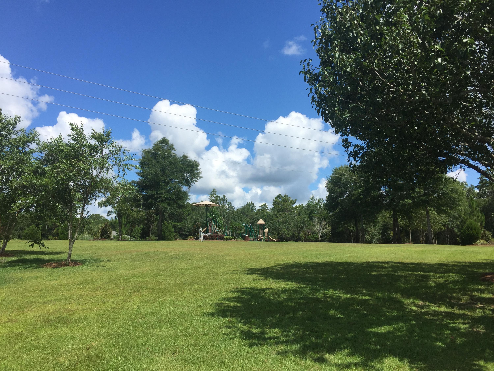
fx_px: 414
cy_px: 186
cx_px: 247
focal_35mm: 29
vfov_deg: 48.2
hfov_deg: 61.7
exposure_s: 1/2326
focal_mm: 4.15
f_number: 2.2
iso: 32
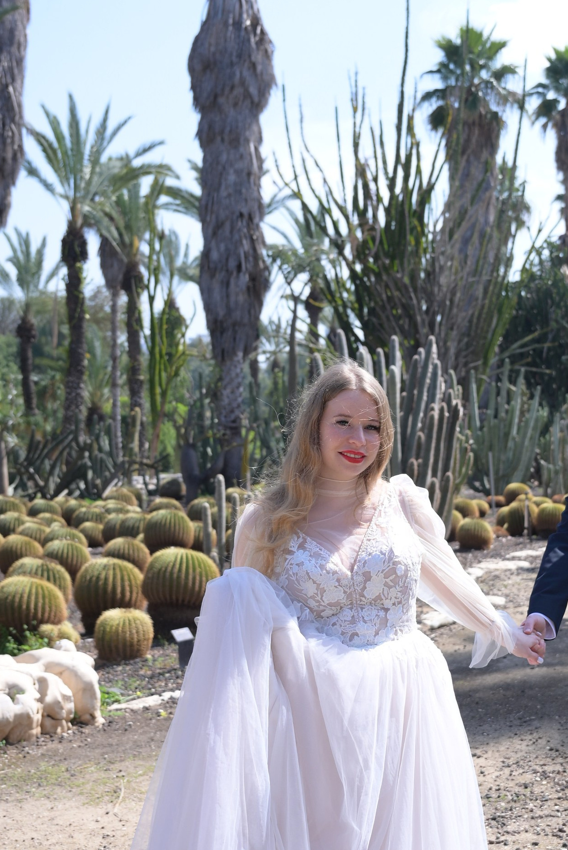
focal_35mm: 58
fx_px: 1373
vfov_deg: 34.4
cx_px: 423
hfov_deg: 23.1
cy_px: 419
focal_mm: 26.5
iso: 100
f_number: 3.5
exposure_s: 1/800
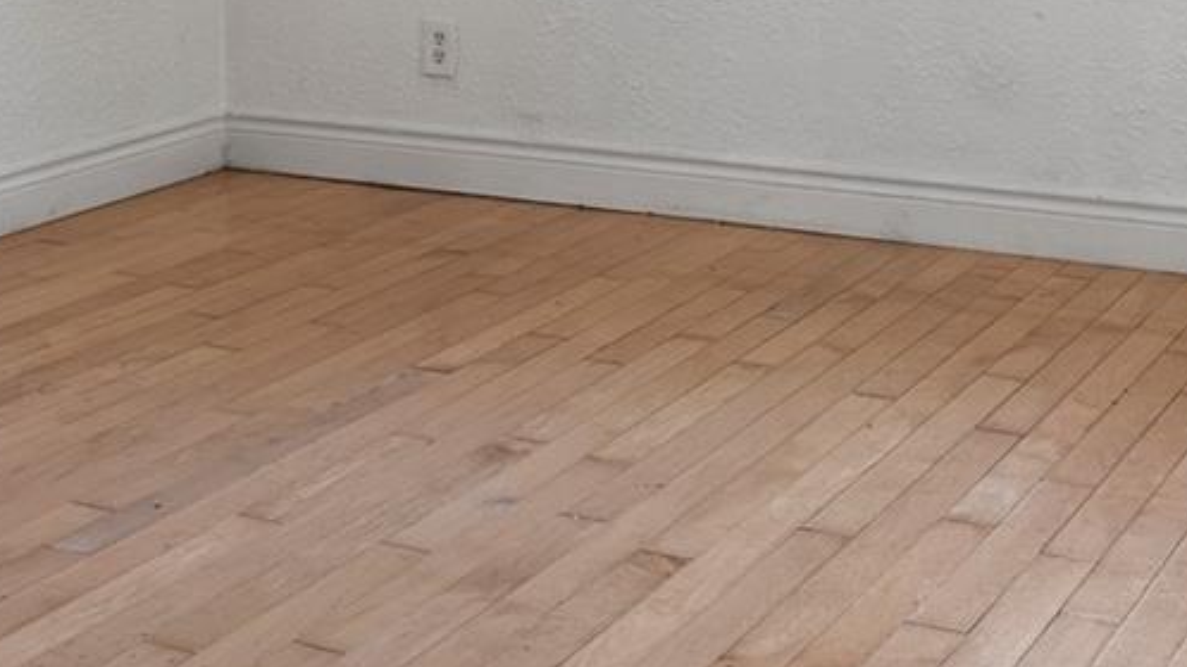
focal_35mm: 69
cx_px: 765
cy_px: -387
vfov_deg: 15.8
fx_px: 2172
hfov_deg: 30.4
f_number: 8
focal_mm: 16
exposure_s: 4
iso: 250
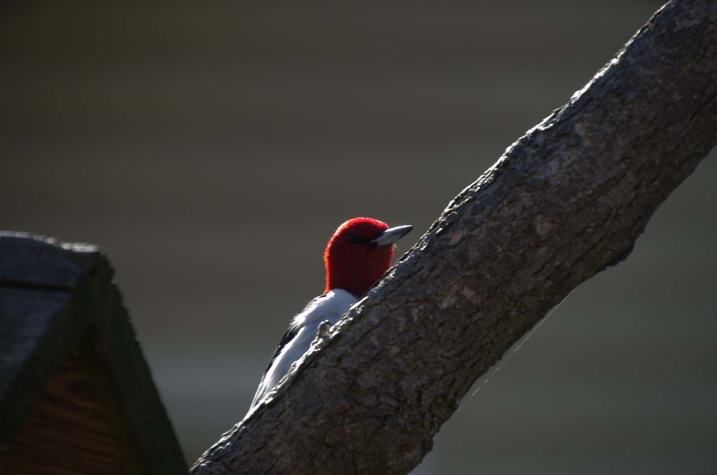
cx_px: 358
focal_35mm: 600
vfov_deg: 2.3
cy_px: 238
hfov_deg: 3.4
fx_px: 11926
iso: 100
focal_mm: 400
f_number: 6.3
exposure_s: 1/50
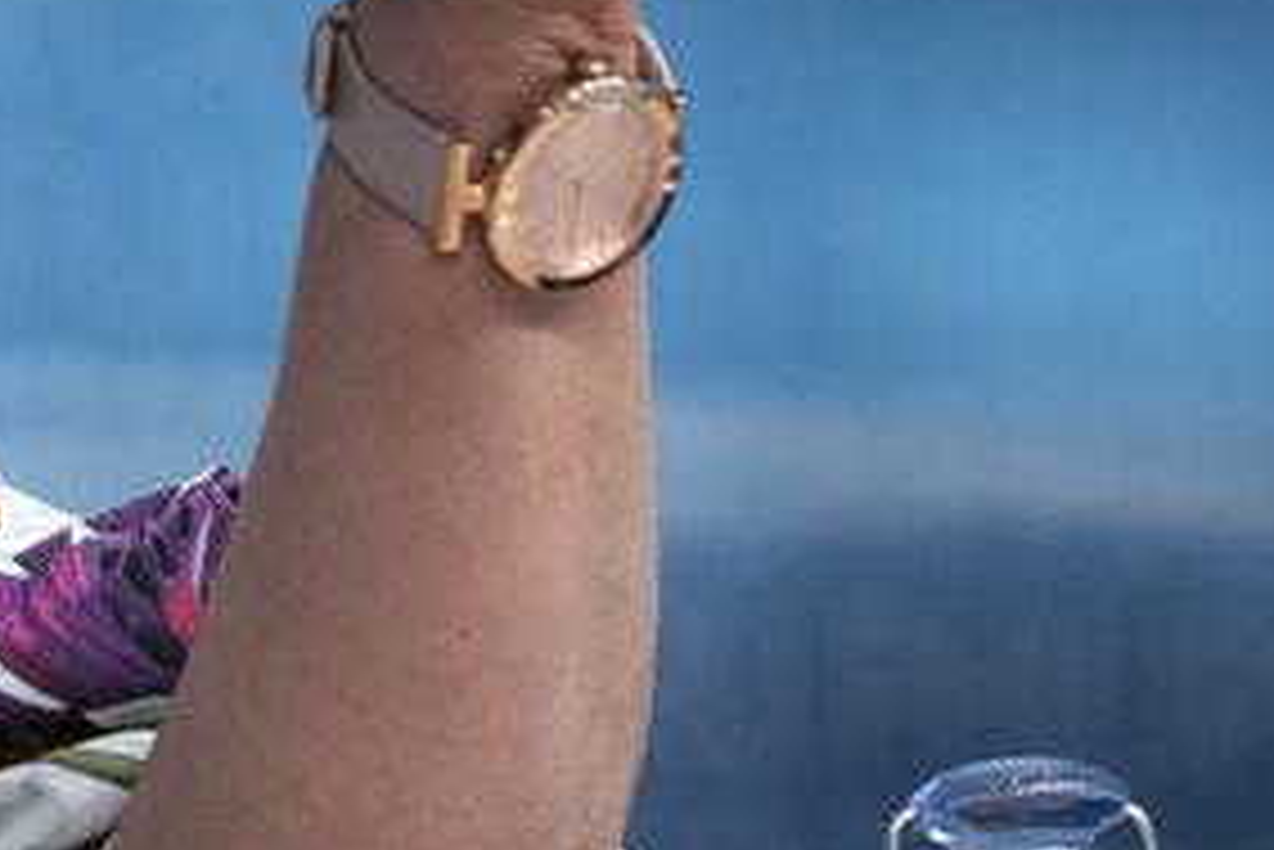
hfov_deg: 2.8
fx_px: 25633
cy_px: -582
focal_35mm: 724
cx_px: -671
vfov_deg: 1.9
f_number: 5
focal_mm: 200
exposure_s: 1/320
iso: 1600
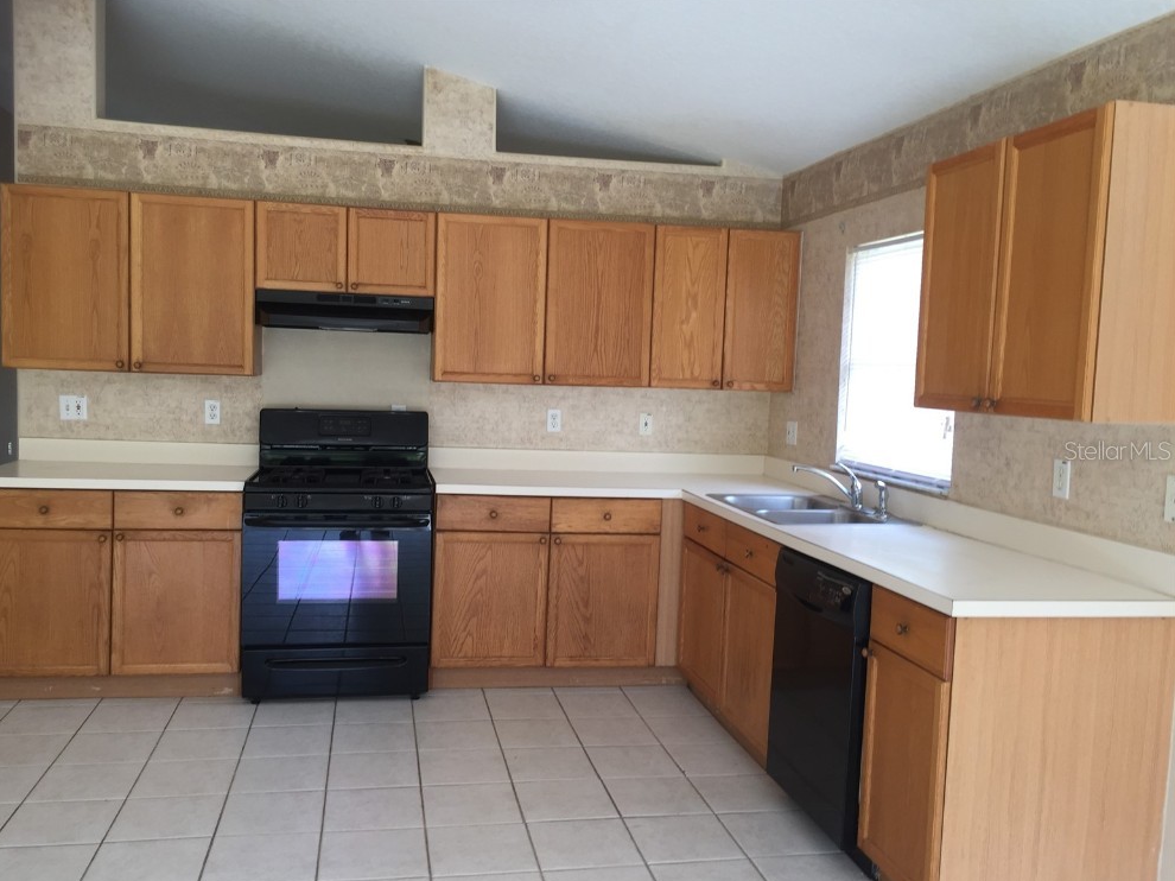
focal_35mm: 30
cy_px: 450
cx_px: 569
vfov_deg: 46.8
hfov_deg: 60.0
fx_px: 1018
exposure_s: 1/60
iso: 32
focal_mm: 4.15
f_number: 2.2
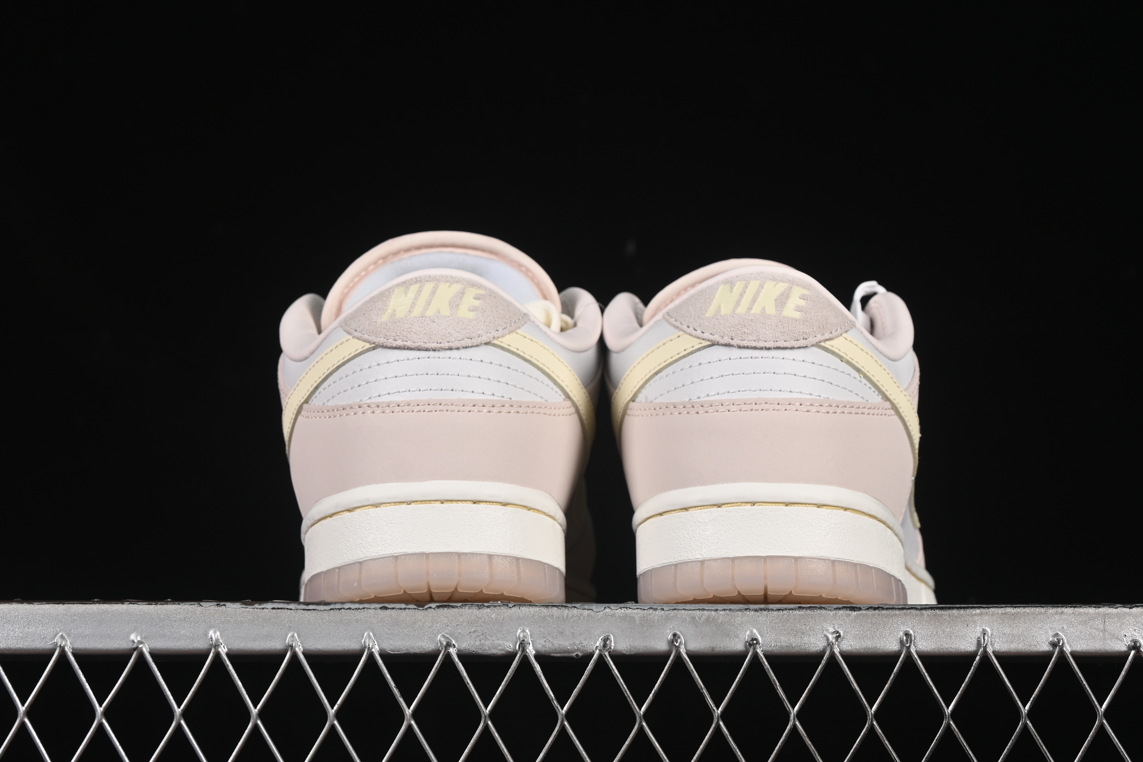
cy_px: 313
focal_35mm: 91
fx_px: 2889
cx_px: 603
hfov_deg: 22.4
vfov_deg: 15.0
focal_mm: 50
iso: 160
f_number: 8
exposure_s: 1/80
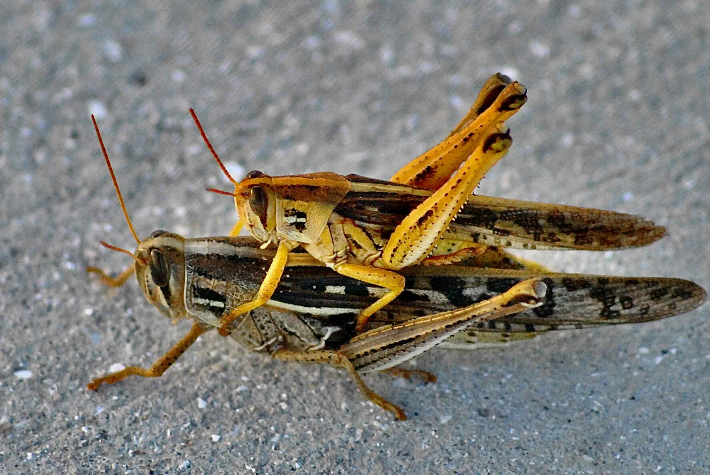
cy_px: 238
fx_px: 8885
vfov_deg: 3.1
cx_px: 355
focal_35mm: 450
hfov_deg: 4.6
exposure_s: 1/1000
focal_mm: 300
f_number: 5.6
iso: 1600
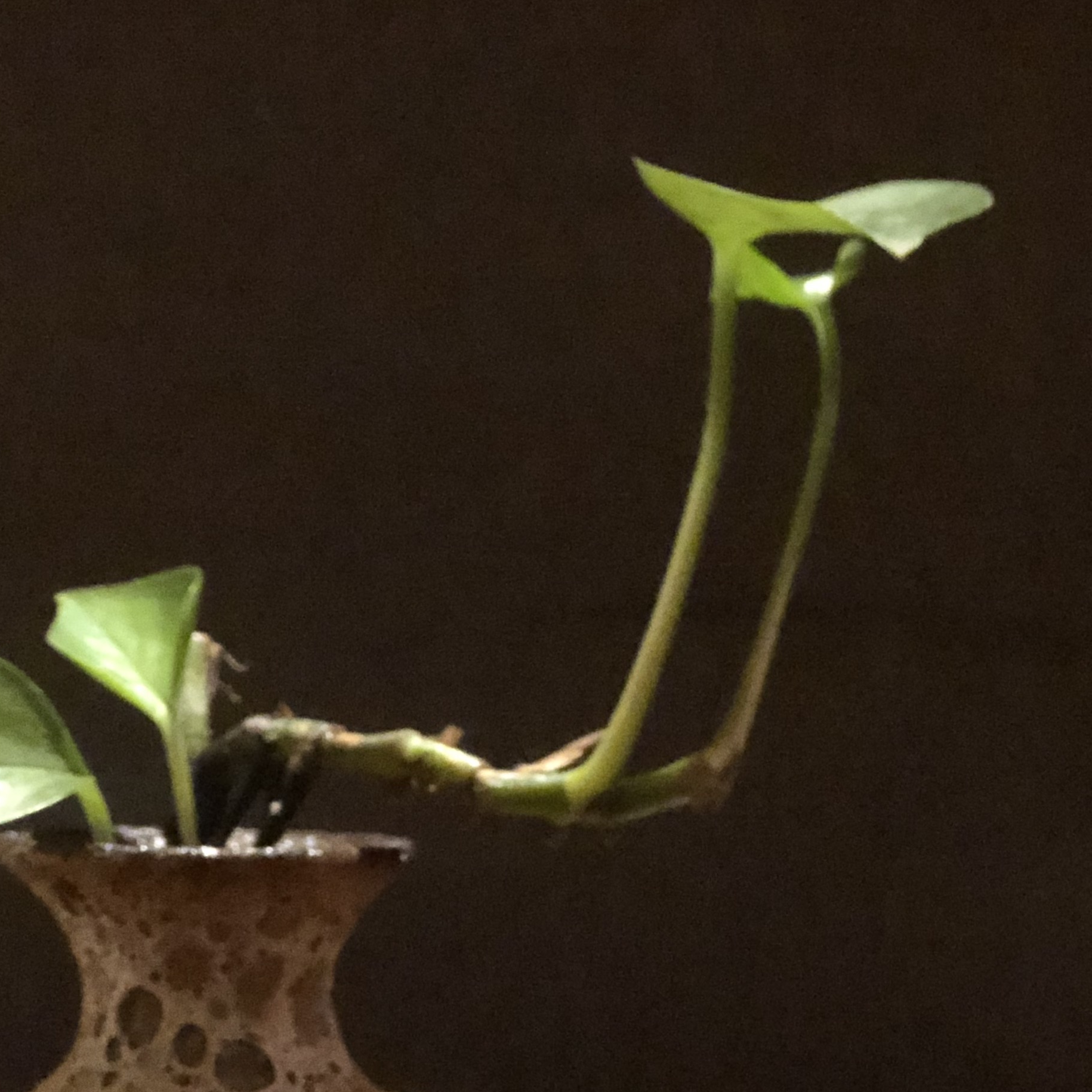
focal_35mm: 111
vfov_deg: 15.6
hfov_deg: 15.5
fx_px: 3962
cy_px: 837
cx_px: 946
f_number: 2.8
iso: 1250
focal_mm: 6.6
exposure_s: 1/50
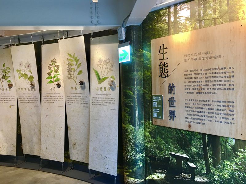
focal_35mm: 29
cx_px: 123
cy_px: 92
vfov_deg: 48.2
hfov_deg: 61.7
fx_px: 206
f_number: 2.2
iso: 25
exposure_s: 1/15
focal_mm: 4.15
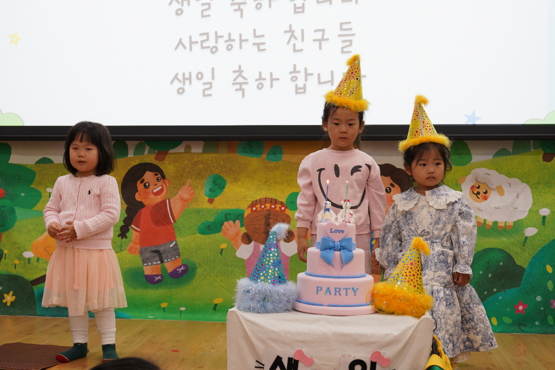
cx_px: 278
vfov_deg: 27.0
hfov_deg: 39.6
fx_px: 771
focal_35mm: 50
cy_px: 185
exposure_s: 1/200
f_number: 5.6
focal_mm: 50
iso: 2500
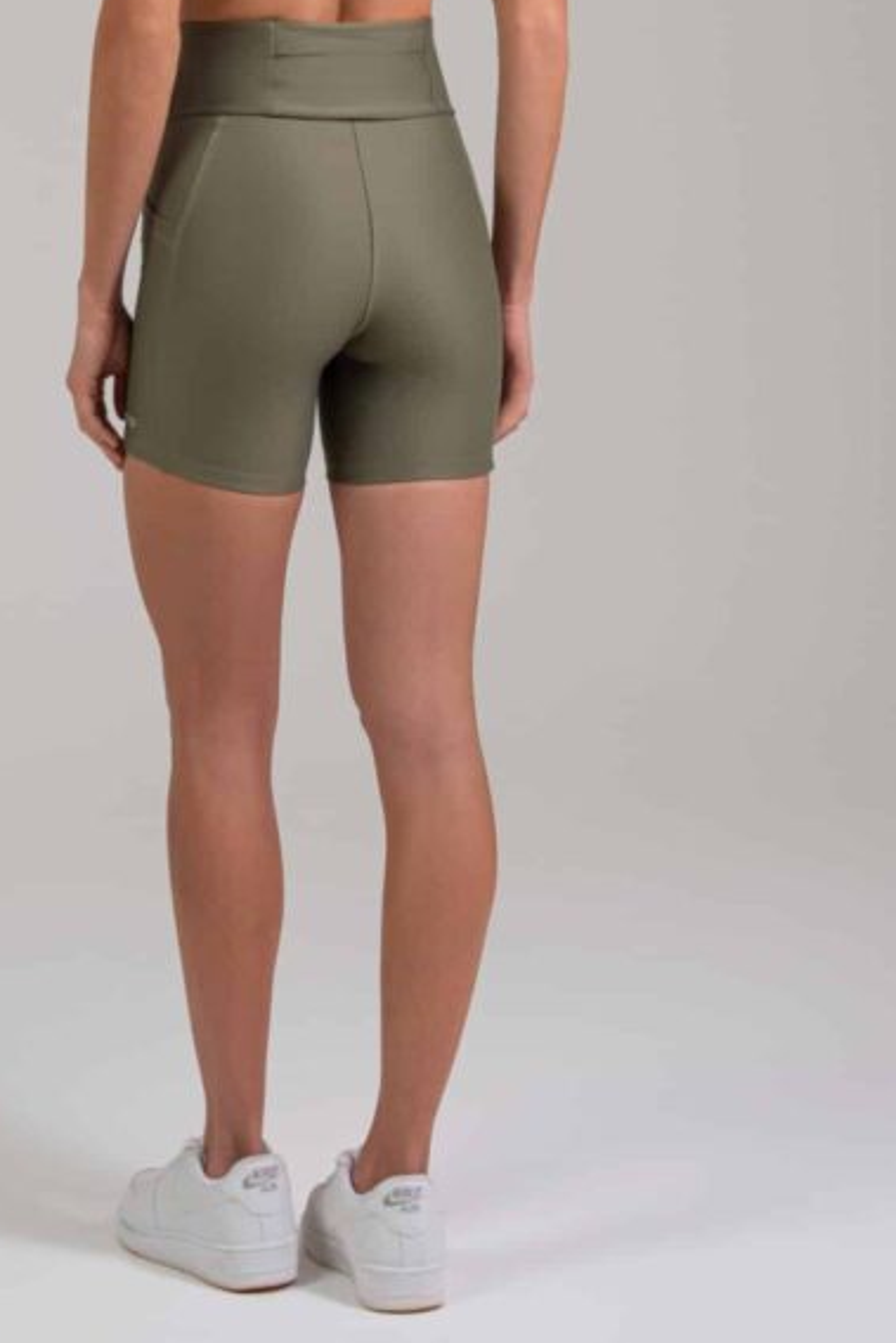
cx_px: 298
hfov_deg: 7.2
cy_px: 331
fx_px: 7088
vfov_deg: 10.8
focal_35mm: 190
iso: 200
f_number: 11
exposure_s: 1/100
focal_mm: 100
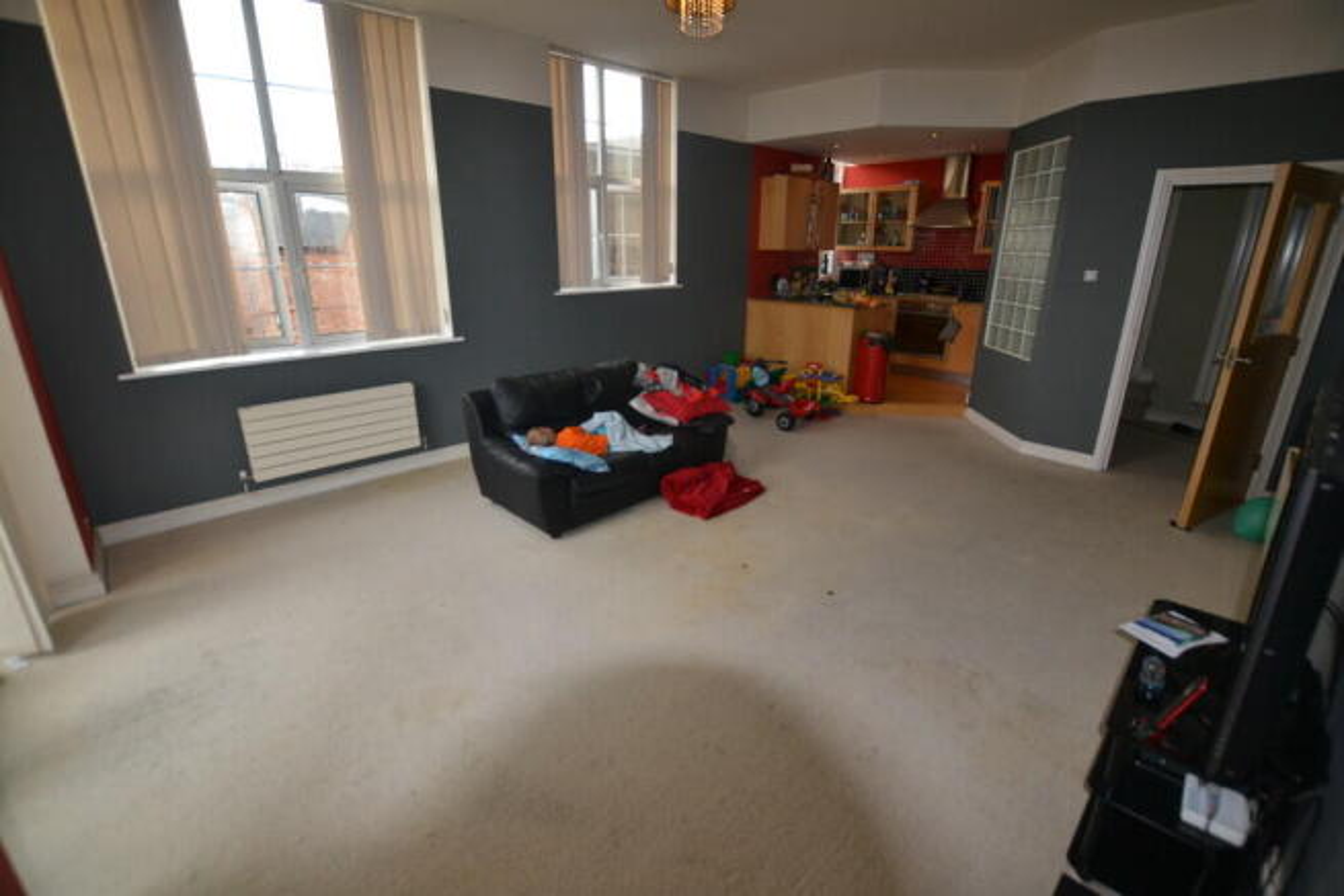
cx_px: 672
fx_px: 560
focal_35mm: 15
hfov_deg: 100.4
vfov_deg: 77.4
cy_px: 448
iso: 320
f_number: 4
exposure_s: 1/125
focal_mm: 10
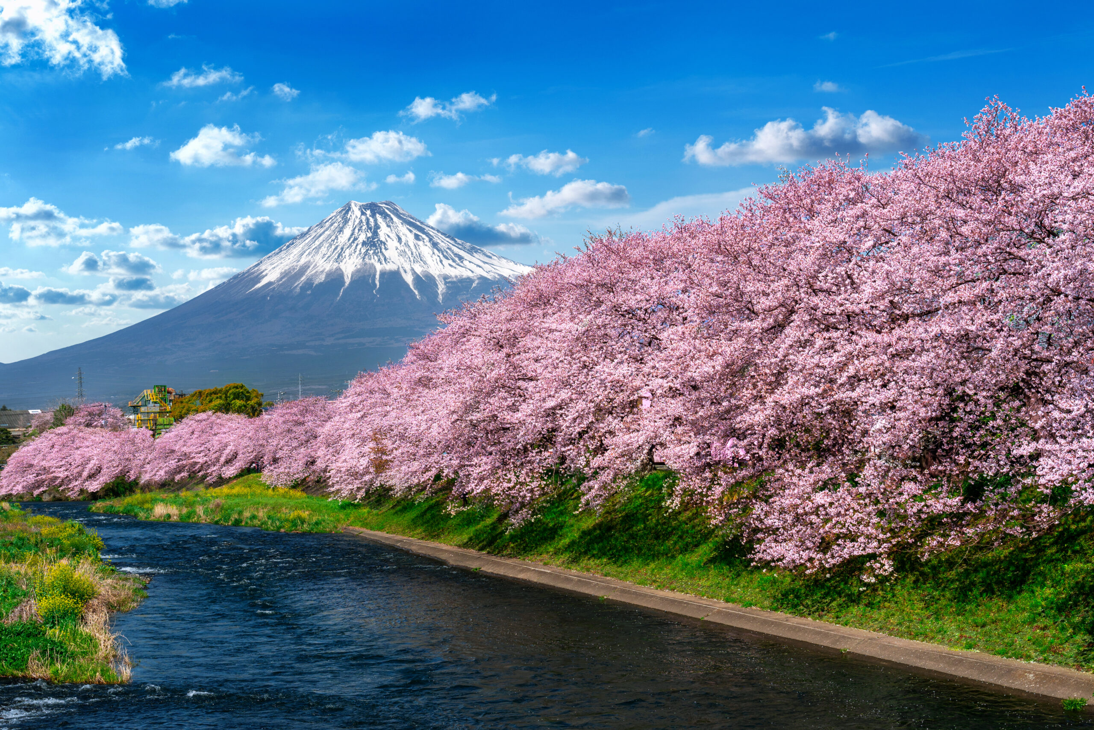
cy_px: 365
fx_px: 1367
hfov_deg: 43.6
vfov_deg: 29.9
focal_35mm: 45
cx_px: 547
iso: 100
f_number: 11
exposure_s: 1/250
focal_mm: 45
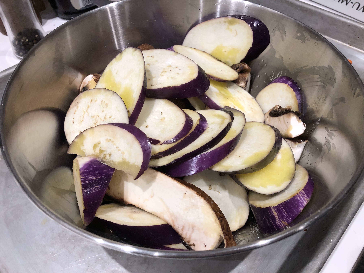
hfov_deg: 63.4
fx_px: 294
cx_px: 182
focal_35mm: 28
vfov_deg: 49.7
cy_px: 136
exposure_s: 1/24
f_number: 1.8
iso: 40
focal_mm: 3.99
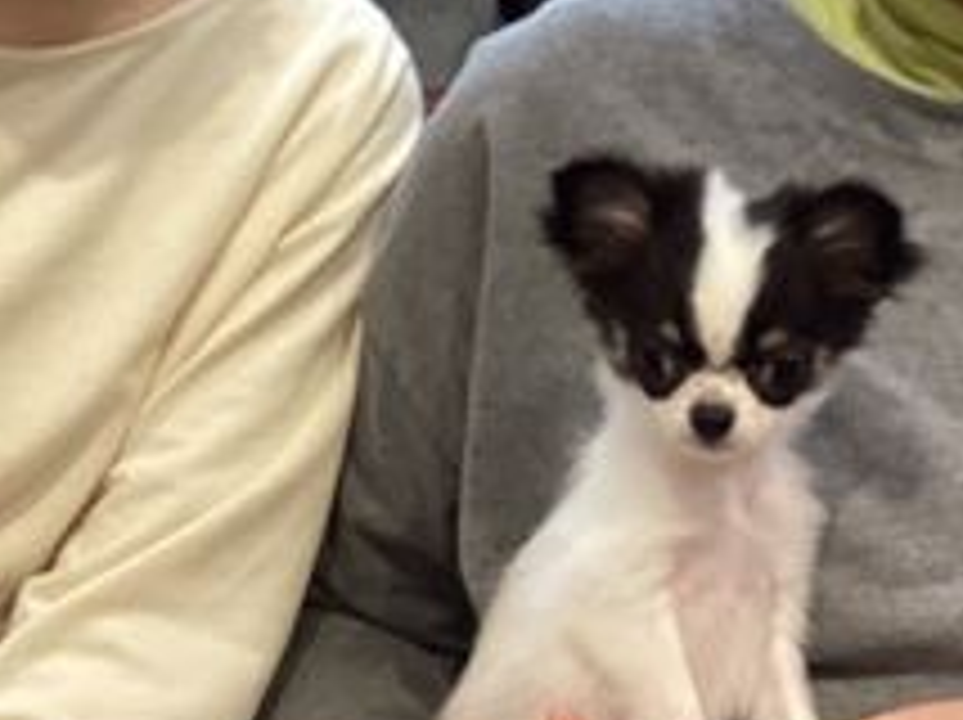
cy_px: 0
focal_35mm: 87
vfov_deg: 16.6
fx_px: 2418
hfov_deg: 22.5
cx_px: 554
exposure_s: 1/50
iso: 125
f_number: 2.4
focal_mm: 3.3
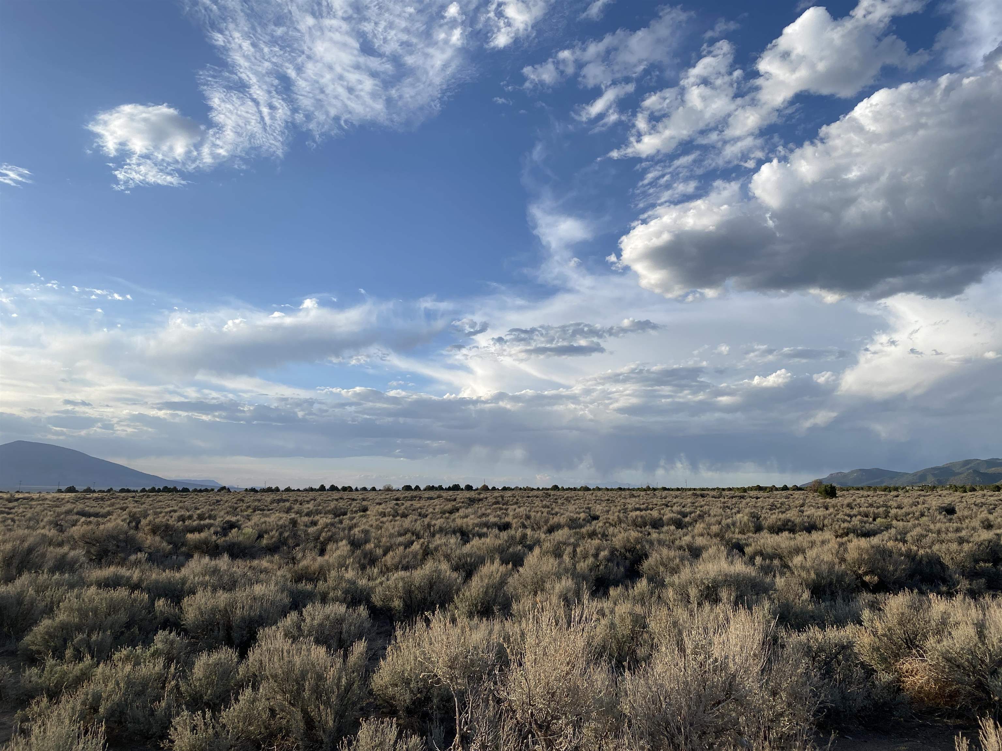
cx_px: 501
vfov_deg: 53.1
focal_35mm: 26
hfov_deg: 67.3
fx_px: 753
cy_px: 376
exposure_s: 1/2410
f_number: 1.8
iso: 32
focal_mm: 4.25
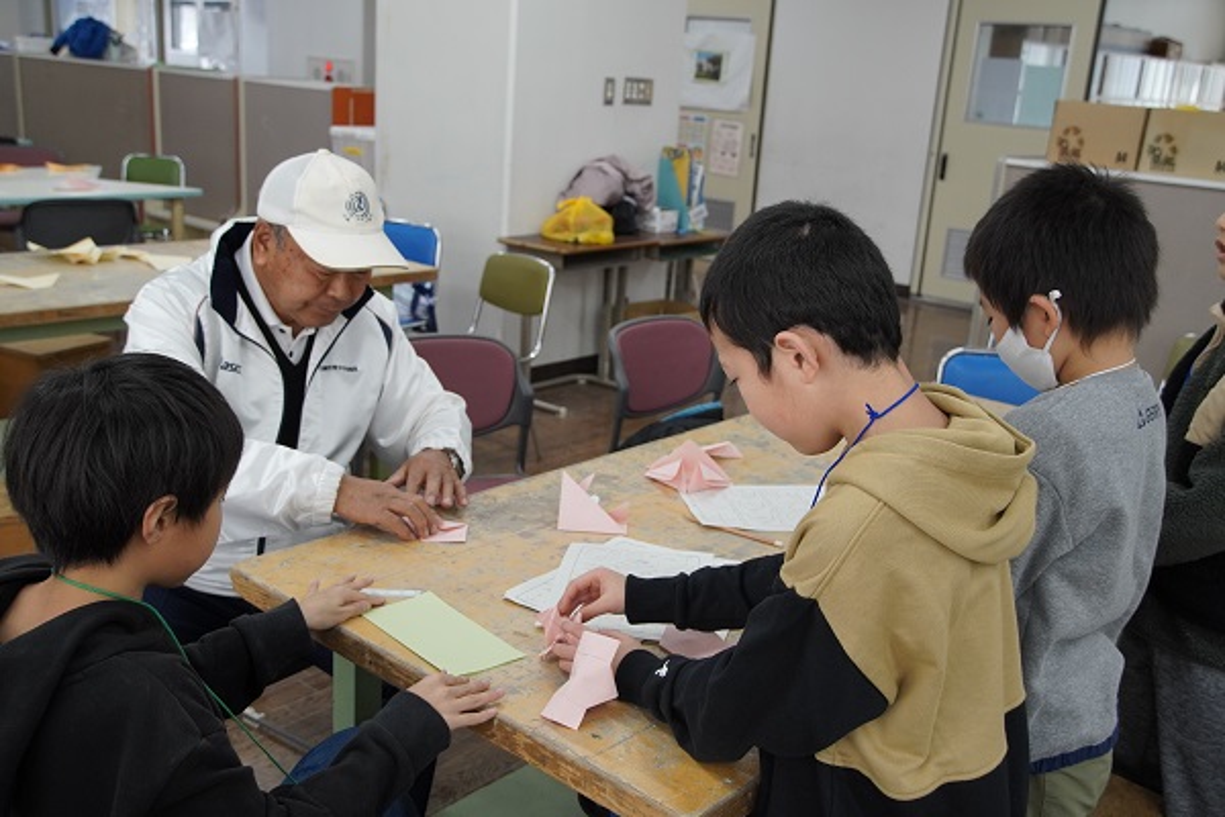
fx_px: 1225
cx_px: 612
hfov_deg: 53.1
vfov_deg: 36.9
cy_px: 408
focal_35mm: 36
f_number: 4
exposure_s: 1/160
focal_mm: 24
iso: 800
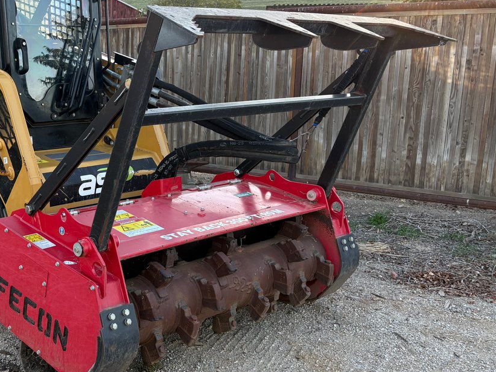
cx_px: 84
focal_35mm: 48
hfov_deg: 37.9
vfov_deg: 30.3
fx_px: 688
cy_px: 182
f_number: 1.6
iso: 64
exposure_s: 1/233
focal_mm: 5.96
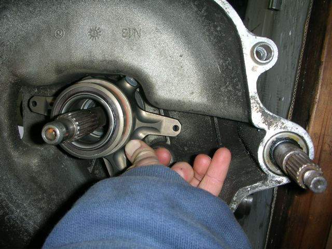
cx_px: 166
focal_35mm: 35
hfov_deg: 52.6
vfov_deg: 40.7
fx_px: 336
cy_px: 124
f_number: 3
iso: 50
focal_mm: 5.8
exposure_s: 1/60.1
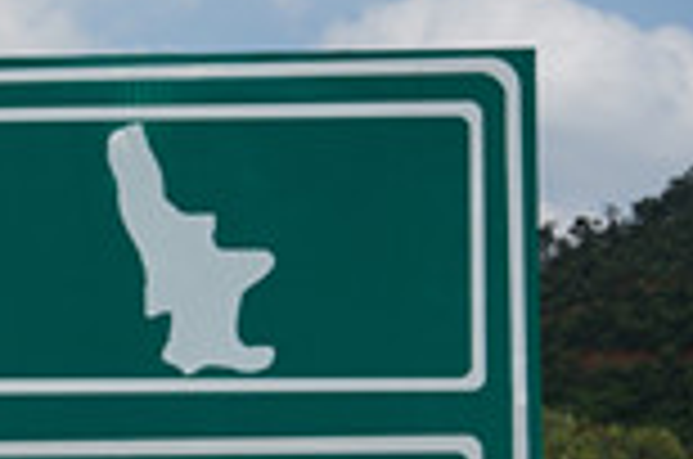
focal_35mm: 117
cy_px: 466
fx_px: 2248
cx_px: -216
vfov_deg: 11.5
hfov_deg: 16.5
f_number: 5
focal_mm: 24
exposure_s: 1/1250
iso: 100
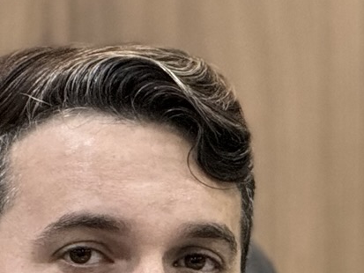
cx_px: 233
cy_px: 609
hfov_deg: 3.4
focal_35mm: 581
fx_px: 6111
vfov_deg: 2.5
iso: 500
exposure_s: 1/60
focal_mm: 15.66
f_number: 2.8
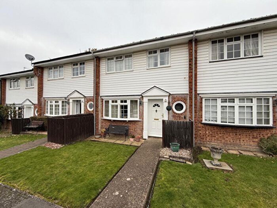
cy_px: 104
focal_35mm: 14
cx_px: 138
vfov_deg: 85.7
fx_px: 112
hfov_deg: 102.1
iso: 50
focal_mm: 2.22
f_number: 2.2
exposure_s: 1/281
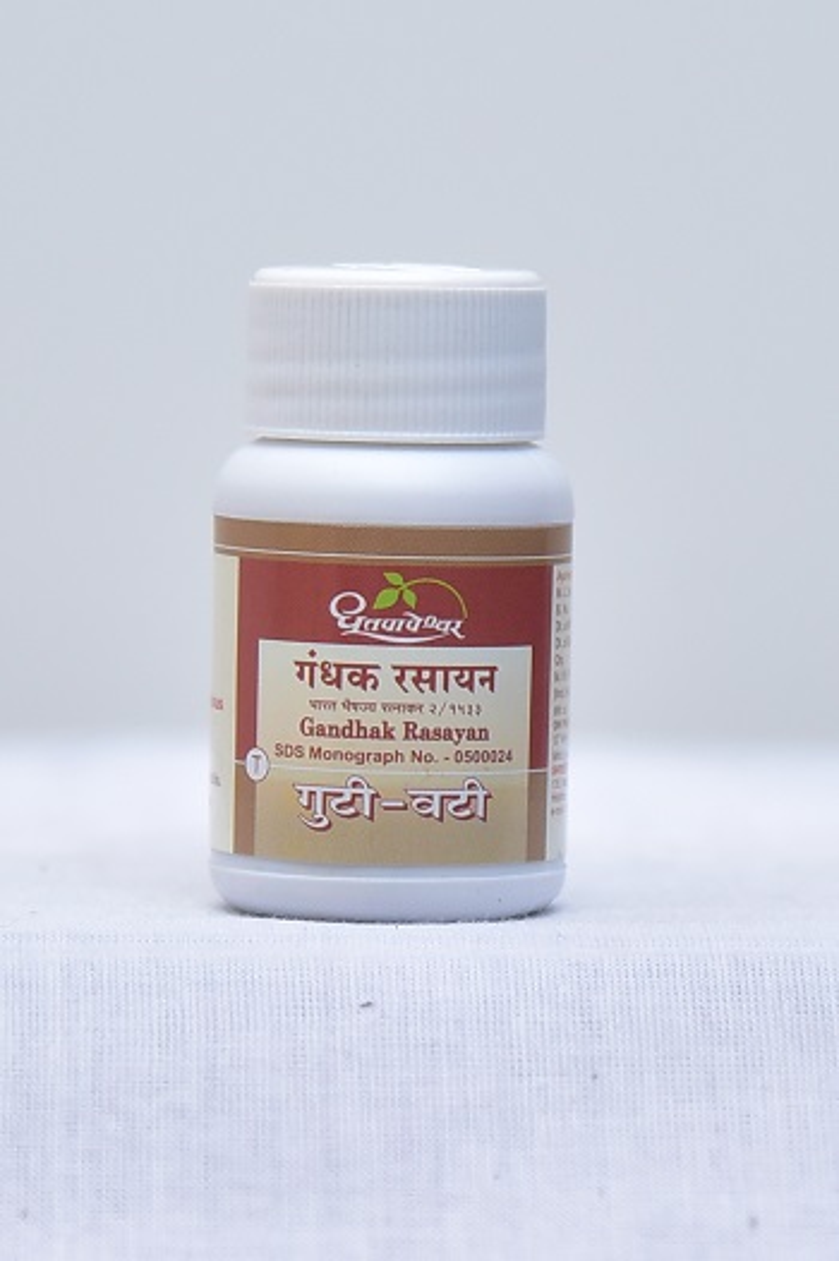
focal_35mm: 92
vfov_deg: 22.2
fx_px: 3220
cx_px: 420
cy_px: 630
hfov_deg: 14.8
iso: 1250
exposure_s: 1/125
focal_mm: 92
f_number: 4
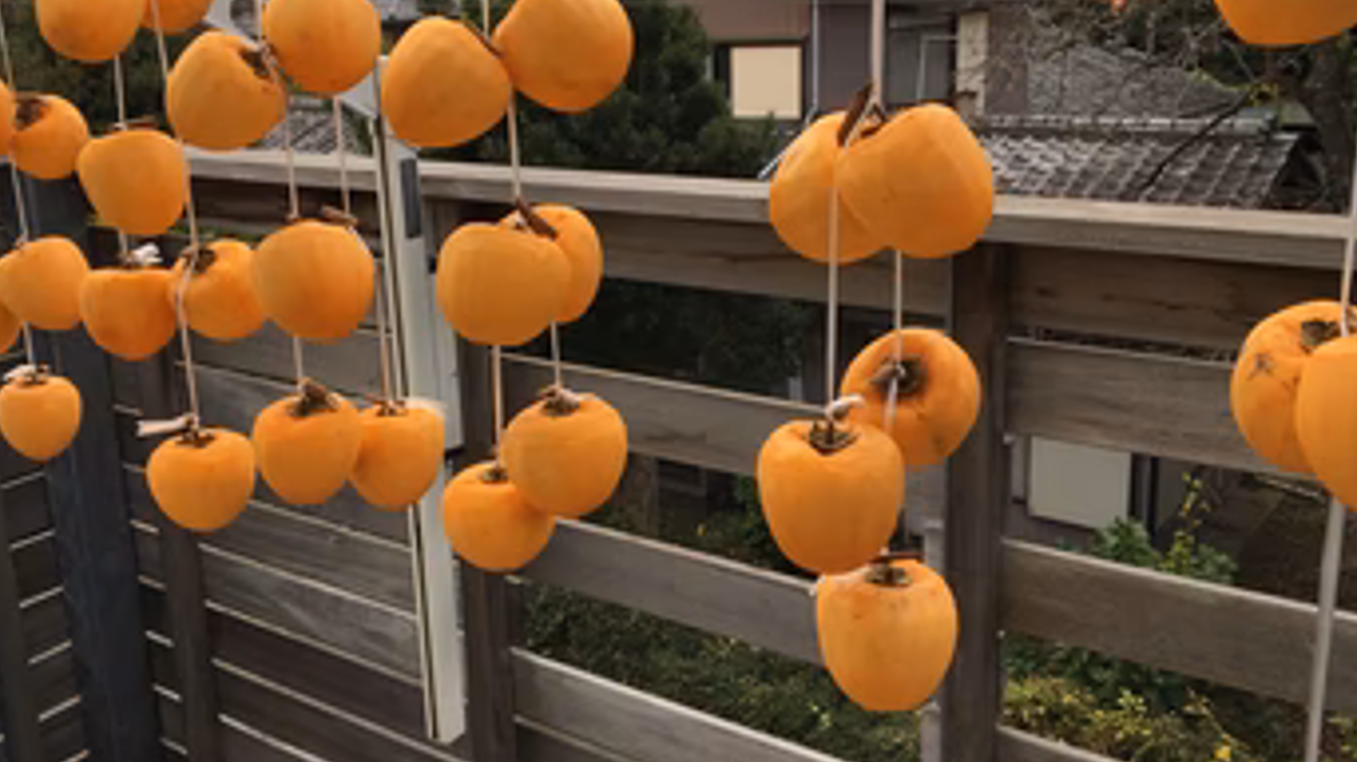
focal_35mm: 37
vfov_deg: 31.9
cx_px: 643
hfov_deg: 54.0
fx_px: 1331
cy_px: 337
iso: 25
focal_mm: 4.15
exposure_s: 1/370
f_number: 2.2
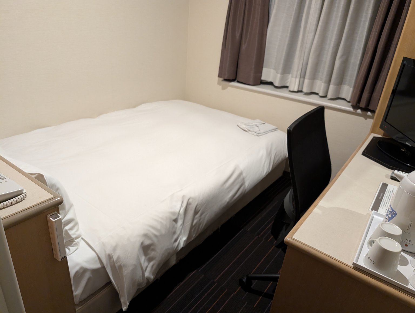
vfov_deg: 56.9
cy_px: 156
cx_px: 208
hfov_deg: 71.5
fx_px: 288
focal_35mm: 24
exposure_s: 1/80.1
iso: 820
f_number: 1.68
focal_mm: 6.9
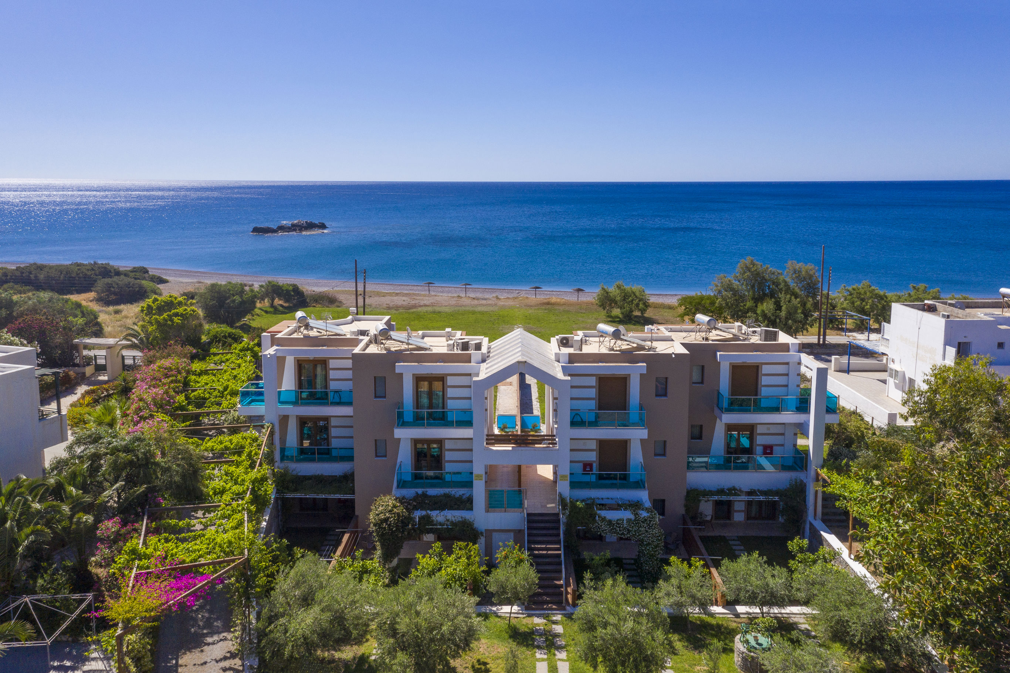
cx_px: 505
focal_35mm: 28
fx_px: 785
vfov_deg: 46.4
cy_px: 336
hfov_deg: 65.5
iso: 100
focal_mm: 10.26
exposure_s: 1/800
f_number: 7.1
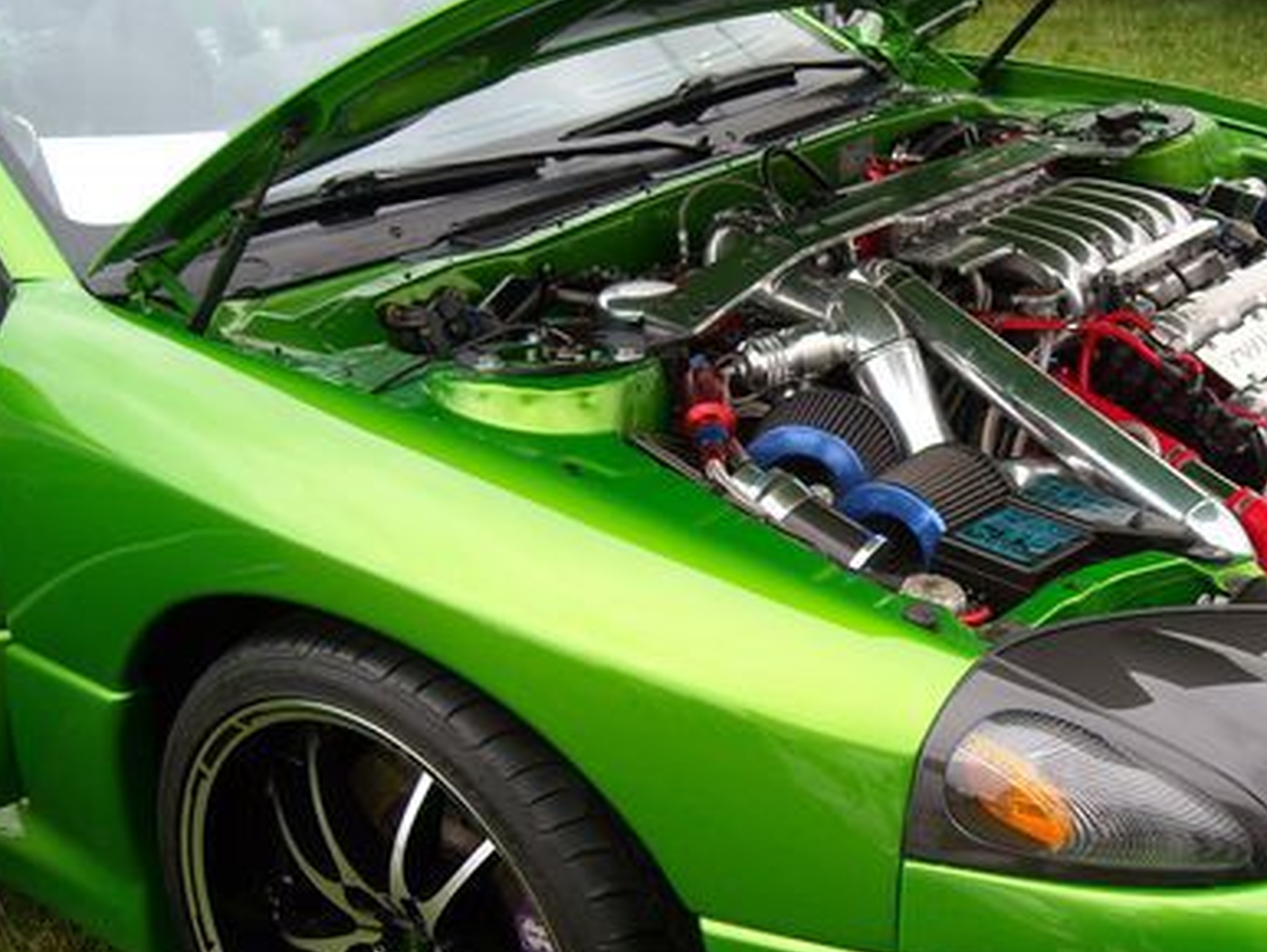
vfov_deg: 25.3
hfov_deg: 32.8
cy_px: 499
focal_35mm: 58
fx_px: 2124
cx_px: 899
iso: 64
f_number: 2.8
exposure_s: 1/239
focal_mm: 5.7
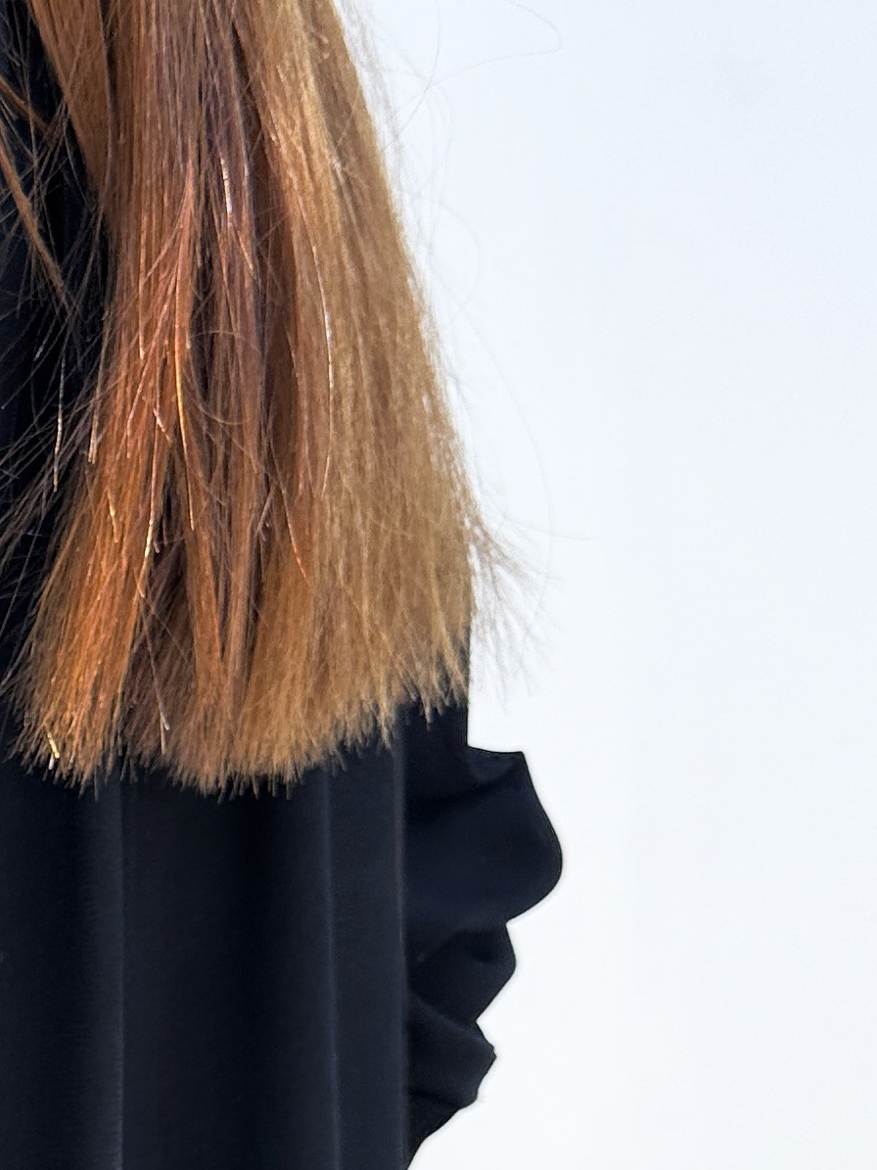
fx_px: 2737
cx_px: -436
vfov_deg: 23.0
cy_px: 1221
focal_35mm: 81
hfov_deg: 16.6
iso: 80
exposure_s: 1/380
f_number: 1.78
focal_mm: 6.86
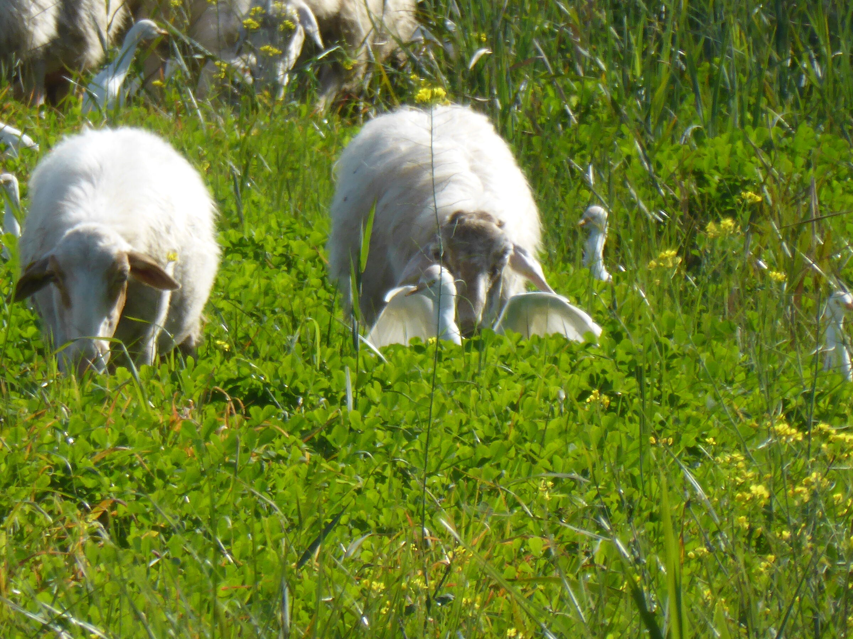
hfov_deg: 1.9
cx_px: 426
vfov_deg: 1.4
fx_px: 26022
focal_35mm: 1056
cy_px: 320
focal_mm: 86
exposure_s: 1/250
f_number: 6.4
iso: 100
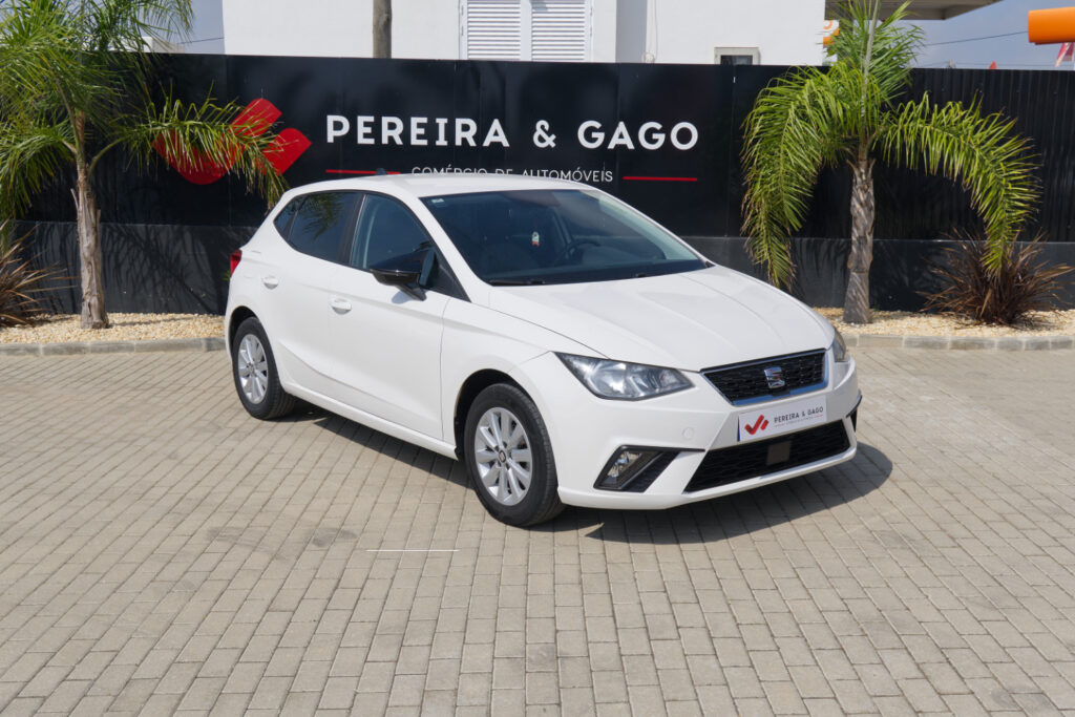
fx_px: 1105
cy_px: 358
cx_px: 538
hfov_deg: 51.9
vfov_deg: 36.0
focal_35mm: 37
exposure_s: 1/400
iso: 160
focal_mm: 24.9
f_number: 9
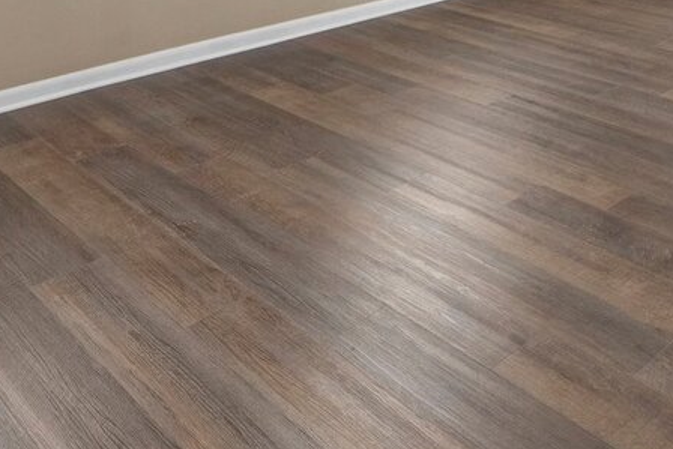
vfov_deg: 22.9
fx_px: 879
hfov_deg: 41.7
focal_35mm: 47
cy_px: -239
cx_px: 404
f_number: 7.1
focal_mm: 13
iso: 400
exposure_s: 1/10
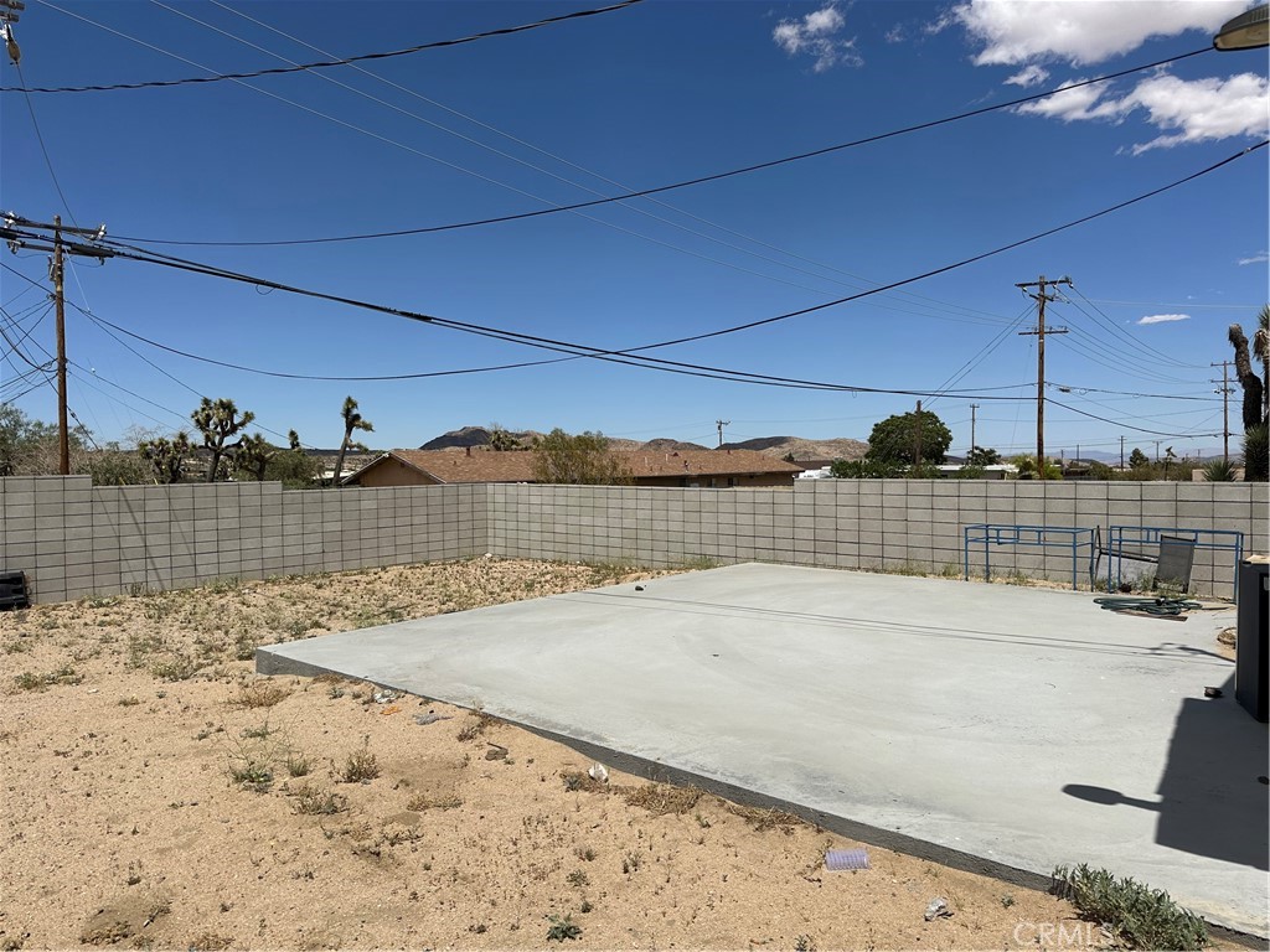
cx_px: 635
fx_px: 881
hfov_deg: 71.6
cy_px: 476
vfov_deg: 56.8
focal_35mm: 24
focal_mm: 6.86
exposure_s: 1/12048
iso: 80
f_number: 1.78
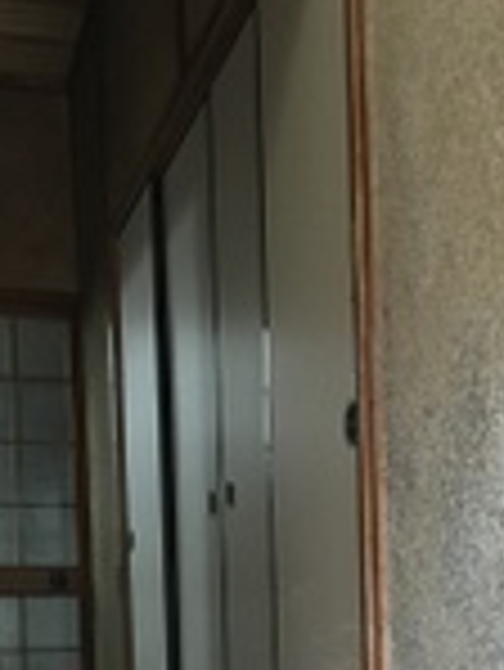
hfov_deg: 18.6
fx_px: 1512
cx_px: 450
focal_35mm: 78
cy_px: 728
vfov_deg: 23.5
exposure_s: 1/30
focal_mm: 4.15
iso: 100
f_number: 2.2
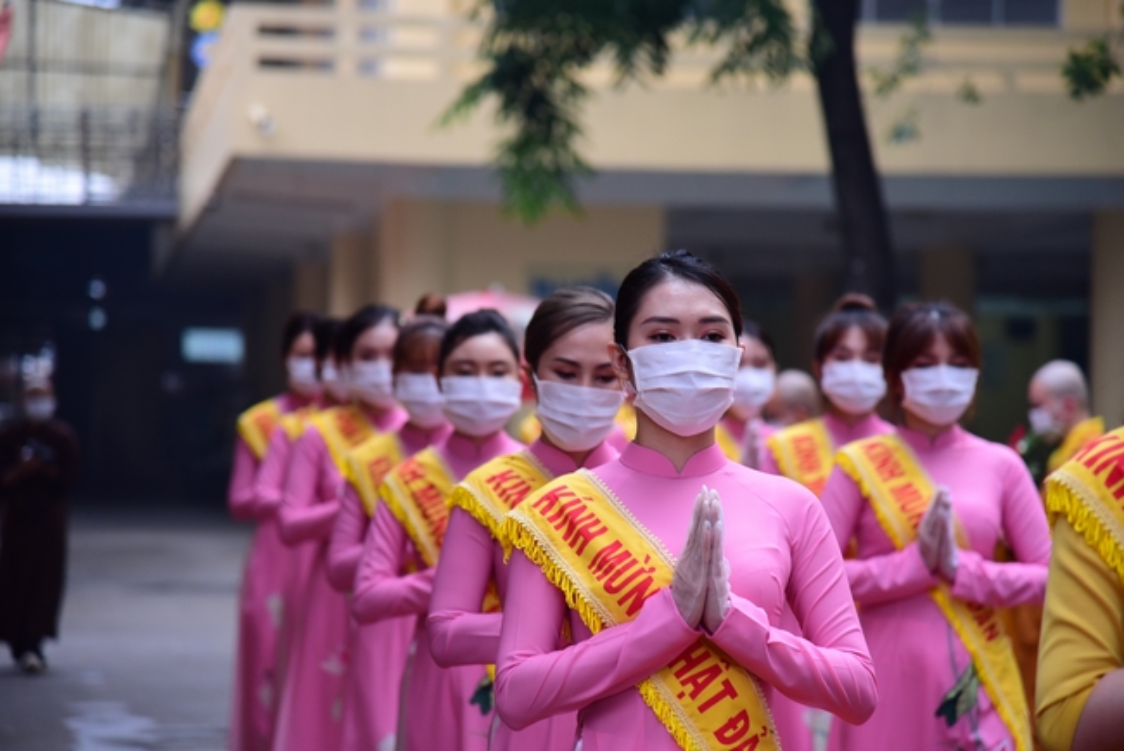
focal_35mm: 120
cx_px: 562
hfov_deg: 17.1
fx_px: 3748
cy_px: 376
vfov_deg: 11.4
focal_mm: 120
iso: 1250
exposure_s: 1/80
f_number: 4
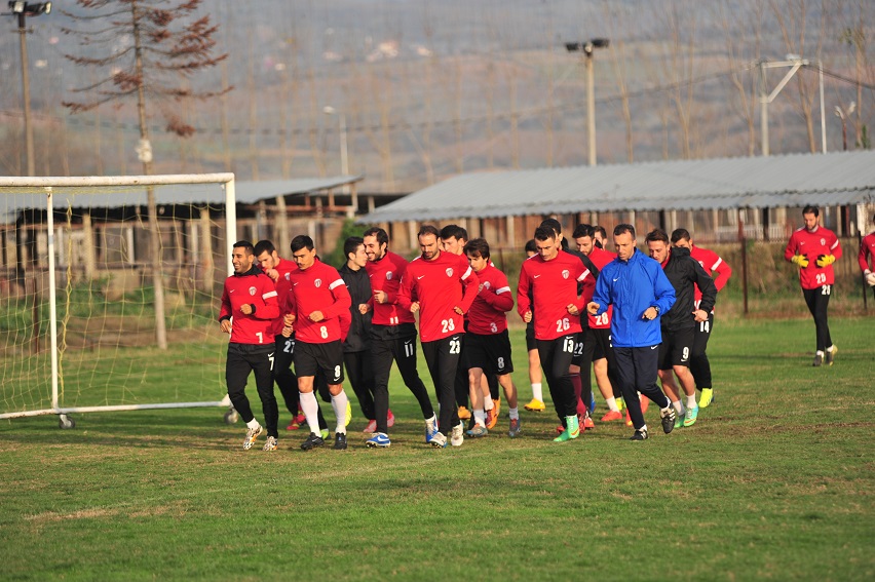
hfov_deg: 10.3
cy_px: 291
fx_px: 4858
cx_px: 438
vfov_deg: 6.9
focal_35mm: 200
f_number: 2.8
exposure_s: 1/1000
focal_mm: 200
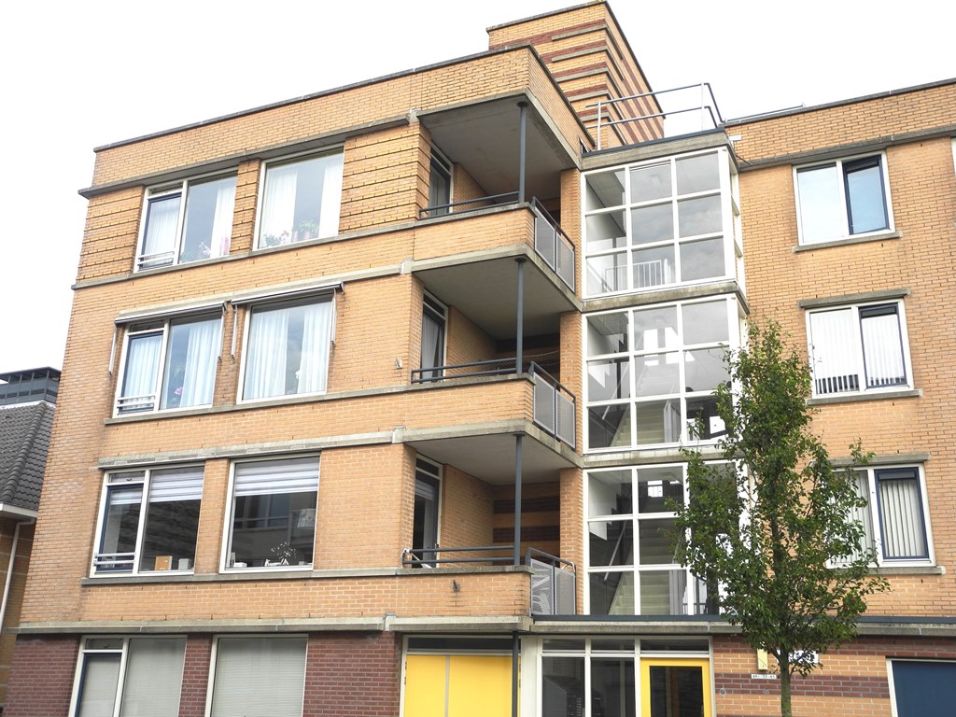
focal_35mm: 38
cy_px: 358
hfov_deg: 49.0
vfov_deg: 37.7
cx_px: 478
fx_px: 1049
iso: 100
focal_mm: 8.1
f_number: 3.2
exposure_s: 1/500
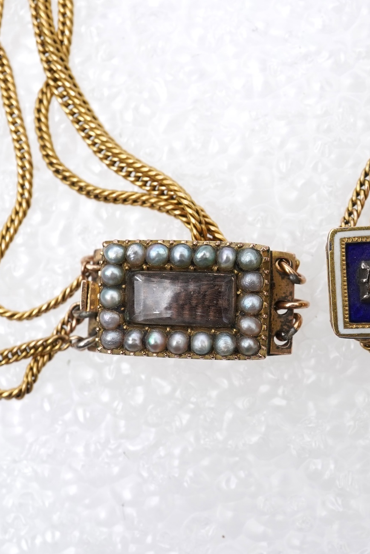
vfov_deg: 29.7
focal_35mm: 68
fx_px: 1048
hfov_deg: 19.7
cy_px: 277
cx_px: 326
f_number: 18
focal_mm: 30
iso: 500
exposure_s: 1/125
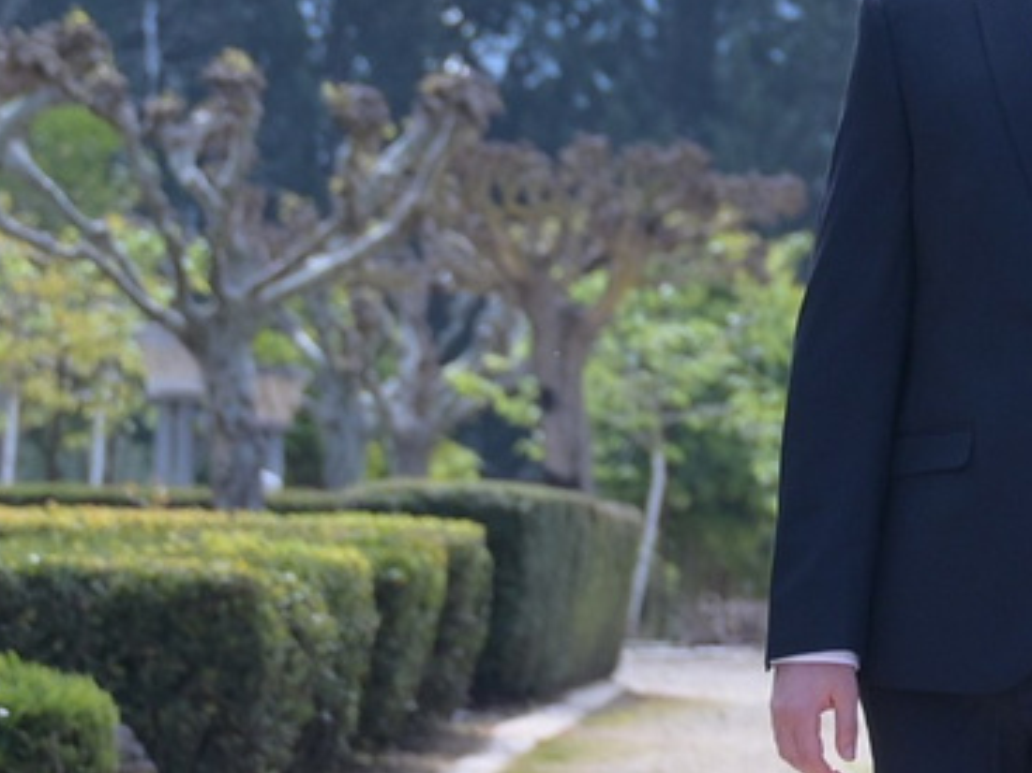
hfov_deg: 5.3
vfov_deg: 4.0
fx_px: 10997
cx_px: 1738
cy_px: -195
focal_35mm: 369
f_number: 3.5
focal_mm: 55
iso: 125
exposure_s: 1/800
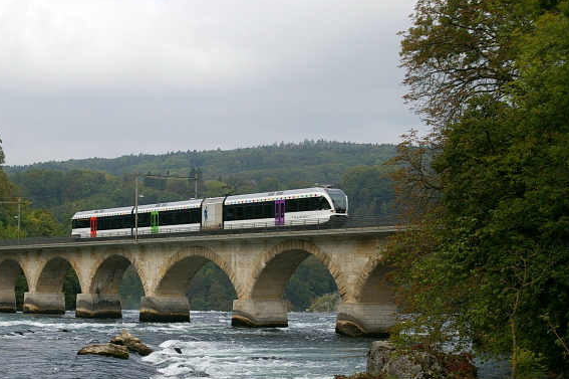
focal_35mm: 72
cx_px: 171
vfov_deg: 18.9
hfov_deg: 27.8
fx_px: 1137
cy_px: 239
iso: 200
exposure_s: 1/500
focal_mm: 34
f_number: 6.3
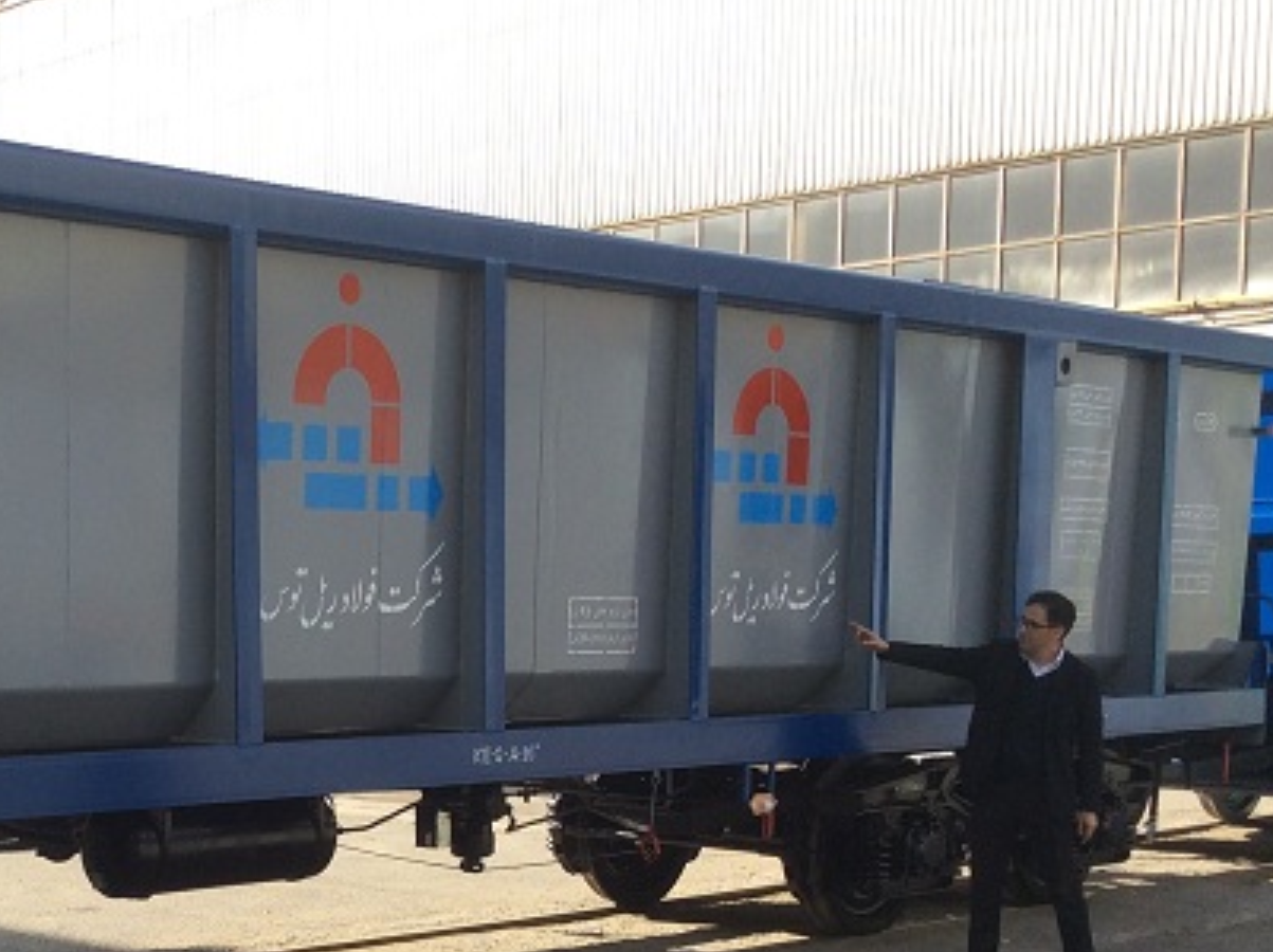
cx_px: 197
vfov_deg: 22.5
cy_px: 811
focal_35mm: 64
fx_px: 2351
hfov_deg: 29.4
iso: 32
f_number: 2.4
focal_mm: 3.3
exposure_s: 1/596
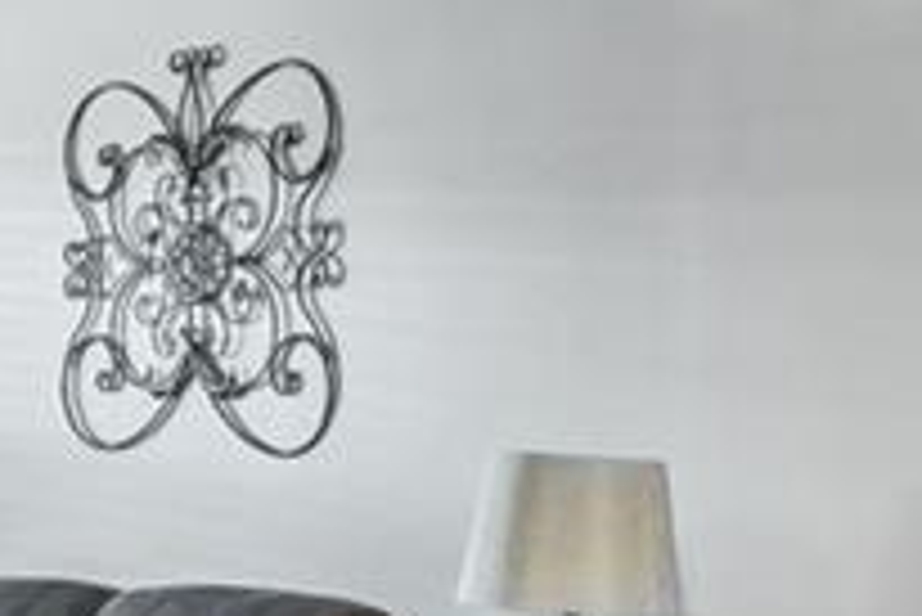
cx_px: 135
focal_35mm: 117
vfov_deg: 11.7
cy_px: 414
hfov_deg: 17.3
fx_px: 2999
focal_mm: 10
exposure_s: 1
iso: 250
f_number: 9
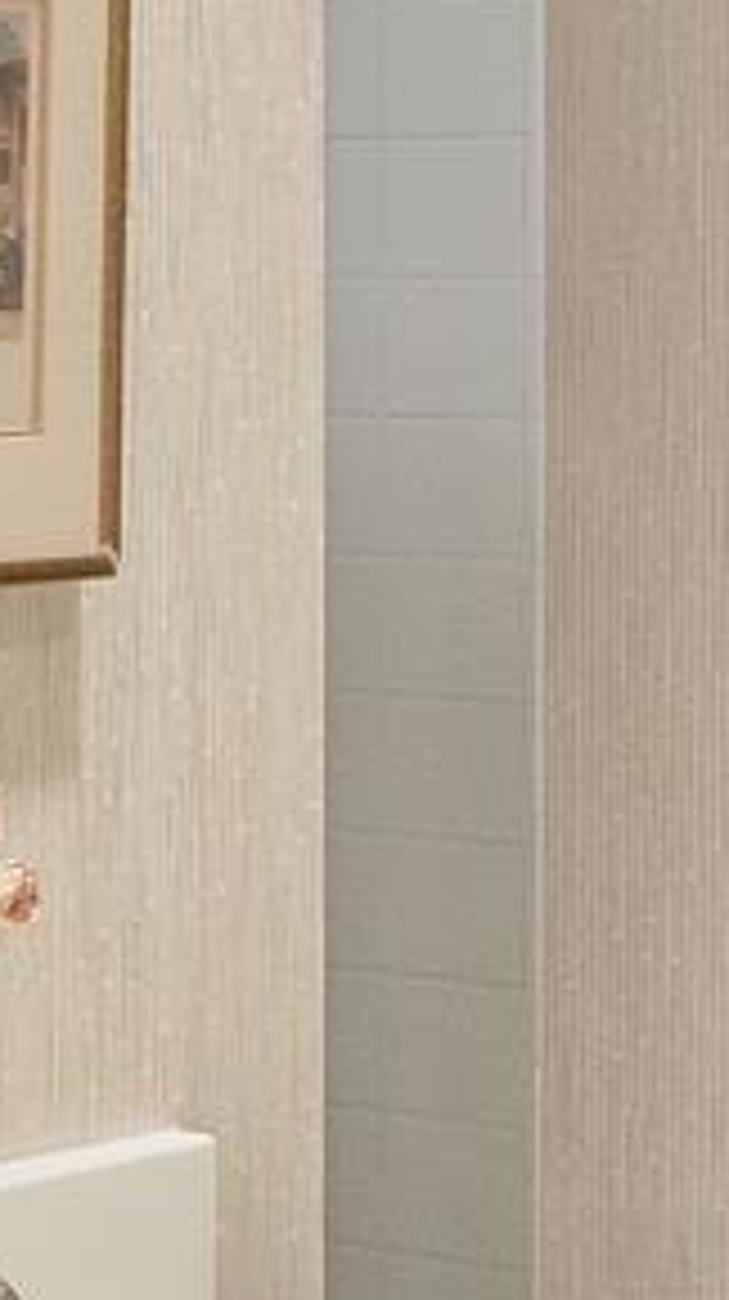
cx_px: -2178
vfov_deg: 15.7
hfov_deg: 6.9
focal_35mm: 136
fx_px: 4686
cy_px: 351
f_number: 8
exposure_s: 1/10
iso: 800
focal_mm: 15
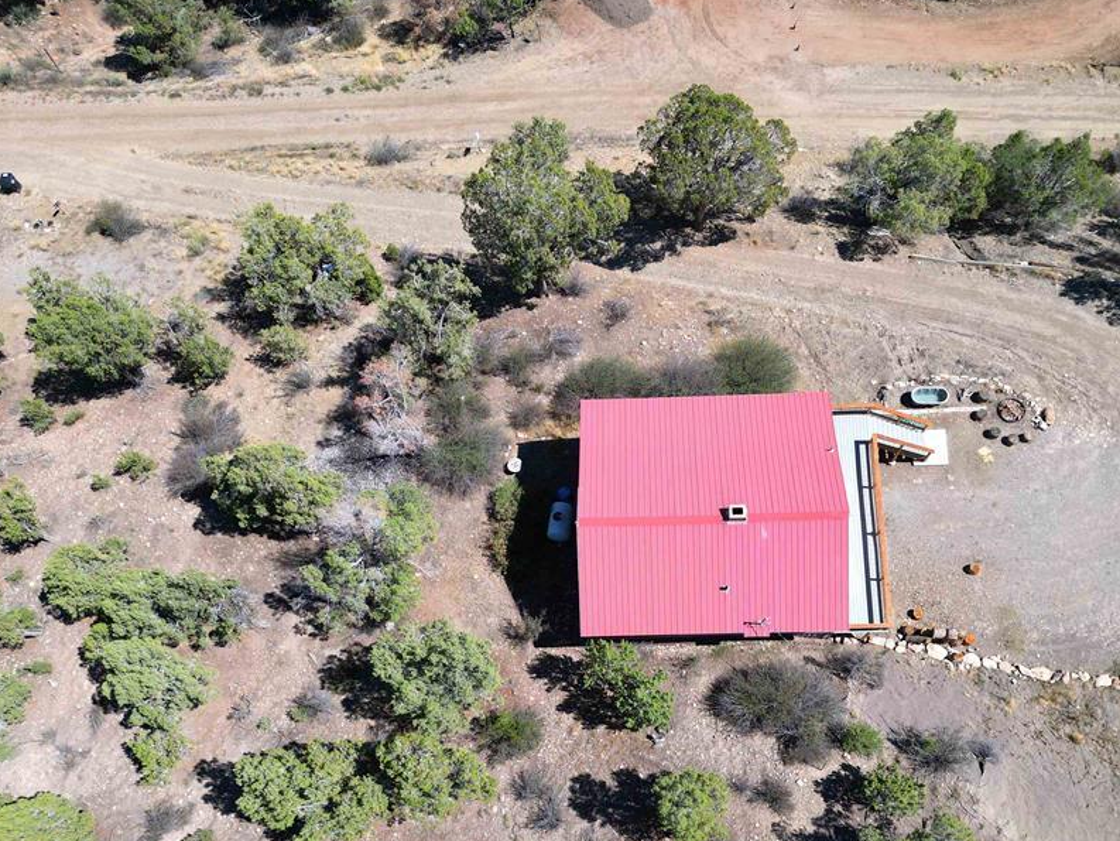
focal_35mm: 31
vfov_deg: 45.0
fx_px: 1003
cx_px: 624
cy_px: 536
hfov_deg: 58.2
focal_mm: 6.72
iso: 100
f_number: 1.7
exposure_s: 1/80
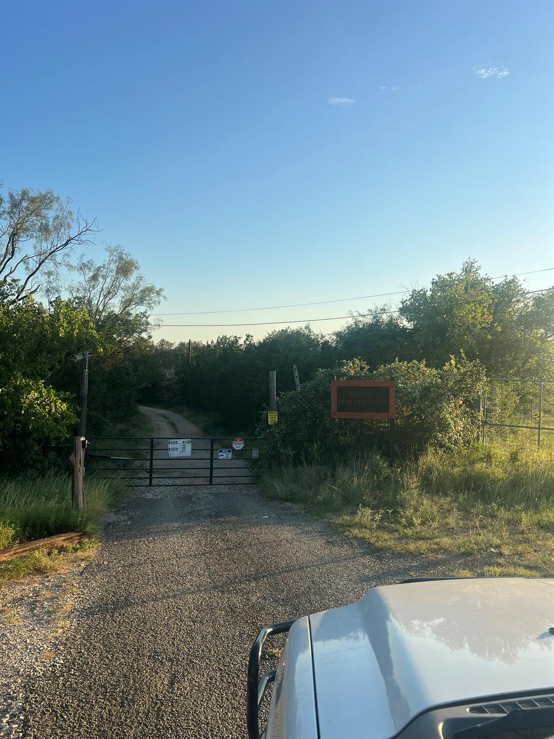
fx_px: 555
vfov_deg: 67.3
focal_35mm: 26
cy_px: 370
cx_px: 277
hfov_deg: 53.1
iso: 50
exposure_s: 1/2513
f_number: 1.5
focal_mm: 5.7
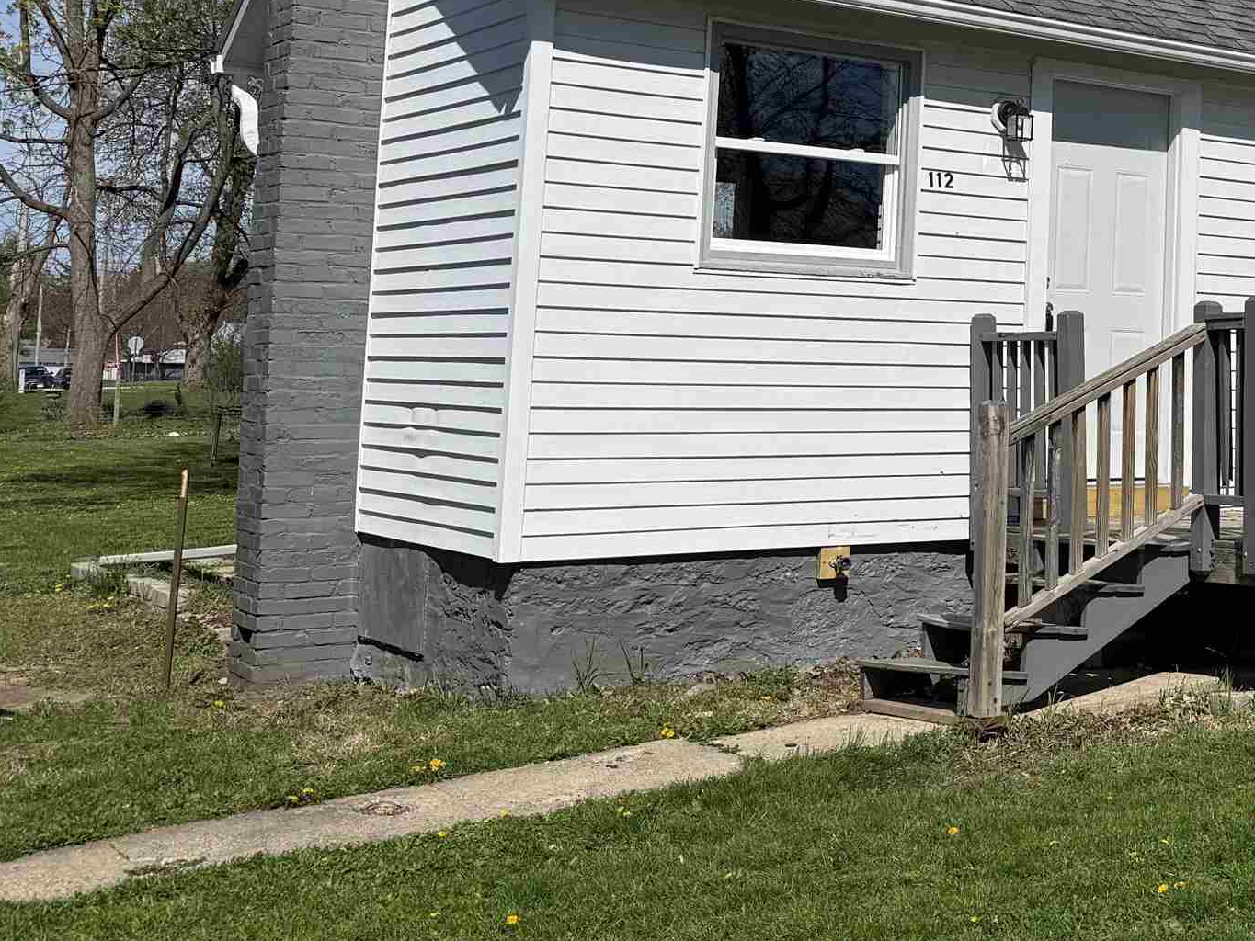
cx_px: 1351
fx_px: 1958
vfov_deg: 26.5
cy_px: 187
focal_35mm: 54
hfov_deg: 31.8
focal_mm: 6.76
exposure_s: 1/11905
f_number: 1.78
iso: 80
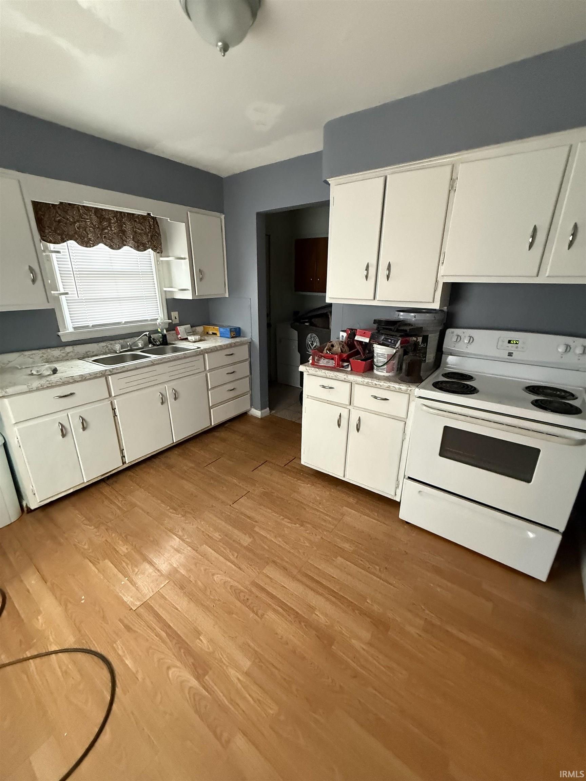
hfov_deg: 85.7
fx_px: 316
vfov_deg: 102.1
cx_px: 293
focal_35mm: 14
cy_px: 390
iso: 800
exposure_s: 1/60
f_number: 2.2
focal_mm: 2.22
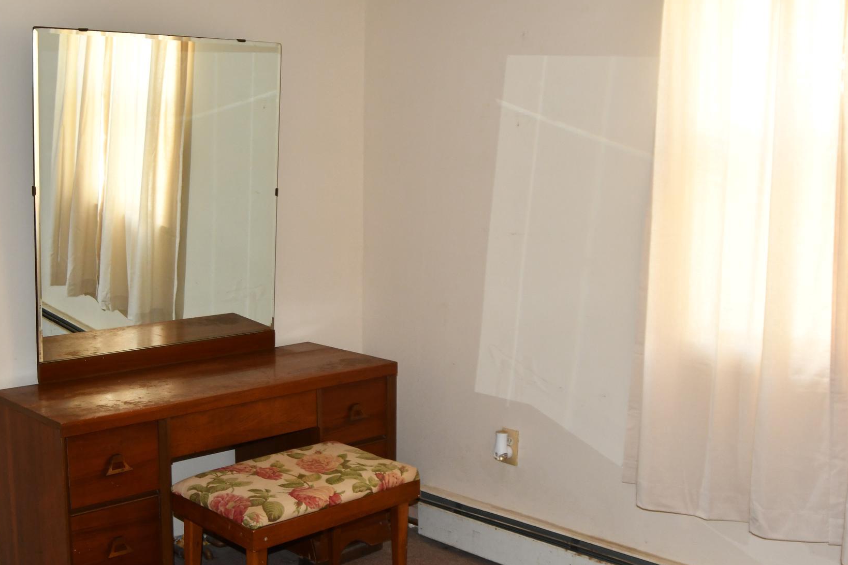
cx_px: 383
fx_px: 1060
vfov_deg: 29.8
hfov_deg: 43.6
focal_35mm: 45
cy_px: 332
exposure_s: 1/60
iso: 1250
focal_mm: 24
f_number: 3.5
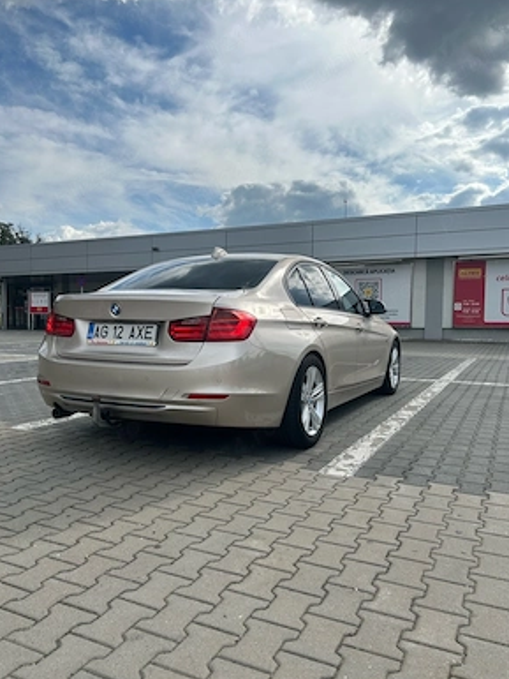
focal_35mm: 27
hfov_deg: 51.4
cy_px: 346
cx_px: 255
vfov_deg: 65.3
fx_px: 529
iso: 50
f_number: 1.5
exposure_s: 1/3356
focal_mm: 5.7
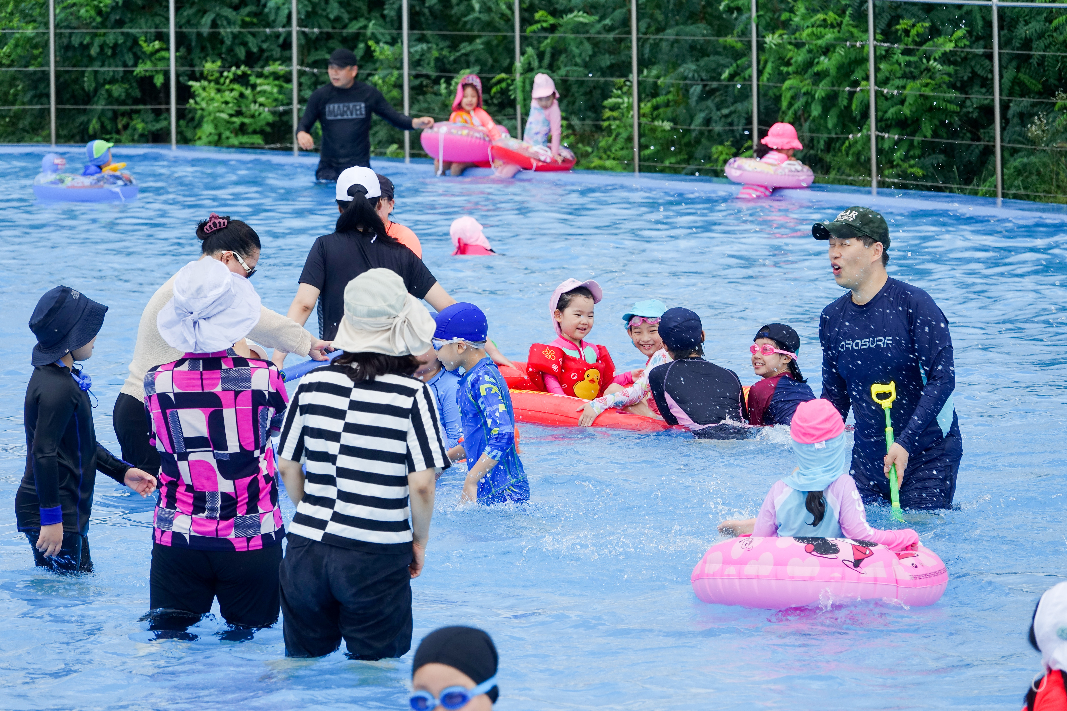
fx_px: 8209
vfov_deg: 5.0
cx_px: 534
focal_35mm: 277
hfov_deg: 7.4
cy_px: 356
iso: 100
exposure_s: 1/500
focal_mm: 101.58
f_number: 4
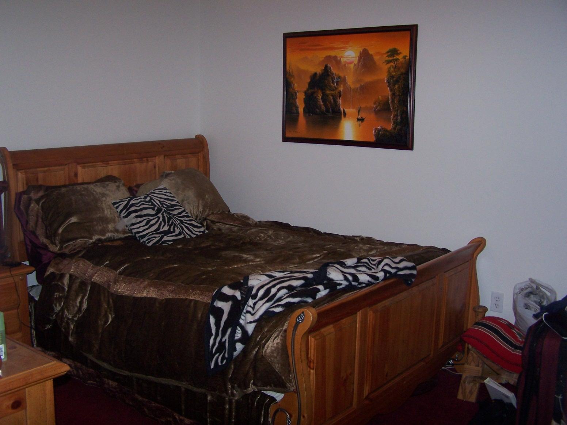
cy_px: 212
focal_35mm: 38
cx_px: 284
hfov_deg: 49.0
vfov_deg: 37.7
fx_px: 622
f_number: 2.8
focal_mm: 6.3
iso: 140
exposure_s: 1/60
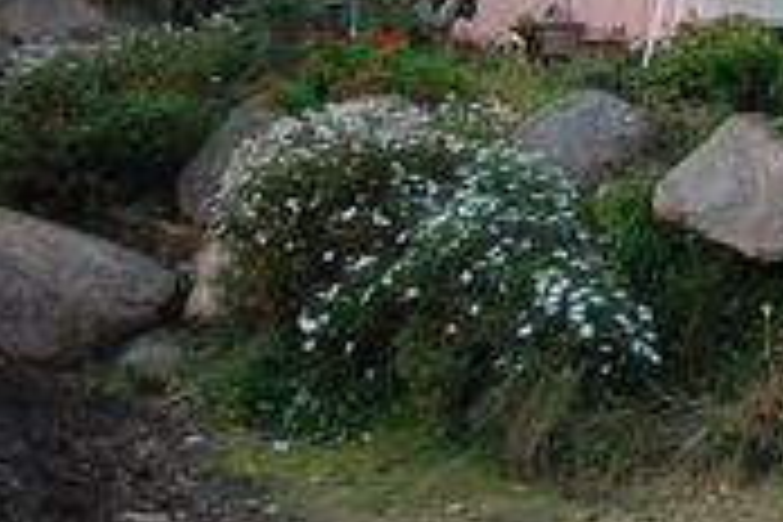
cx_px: 1040
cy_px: -101
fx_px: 1762
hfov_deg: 22.3
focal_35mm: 81
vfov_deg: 16.2
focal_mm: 20
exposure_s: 1/1000
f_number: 3.8
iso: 800
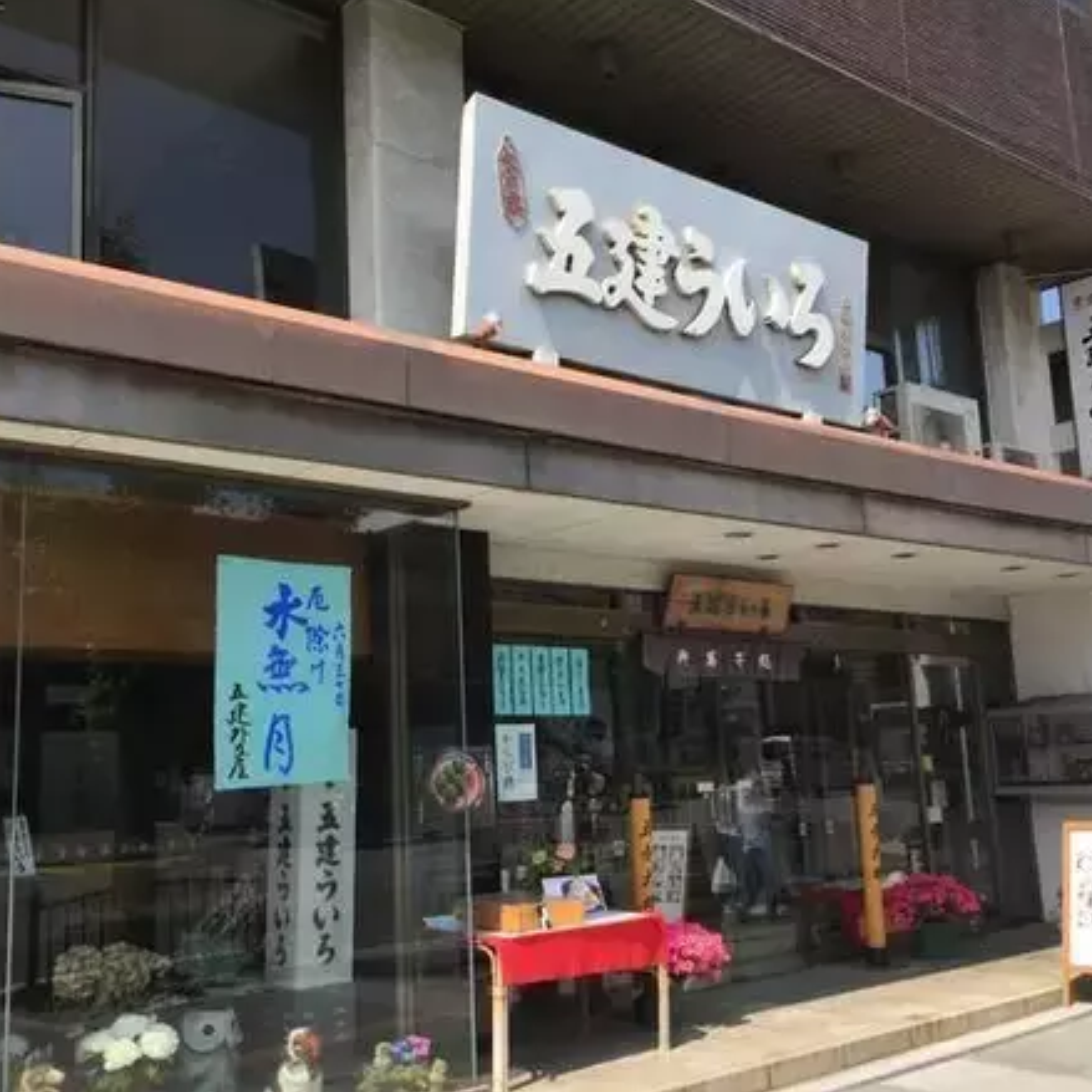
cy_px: 537
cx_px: 572
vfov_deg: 47.2
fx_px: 1249
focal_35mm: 35
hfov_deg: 47.2
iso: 32
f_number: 2.2
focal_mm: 4.15
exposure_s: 1/1014
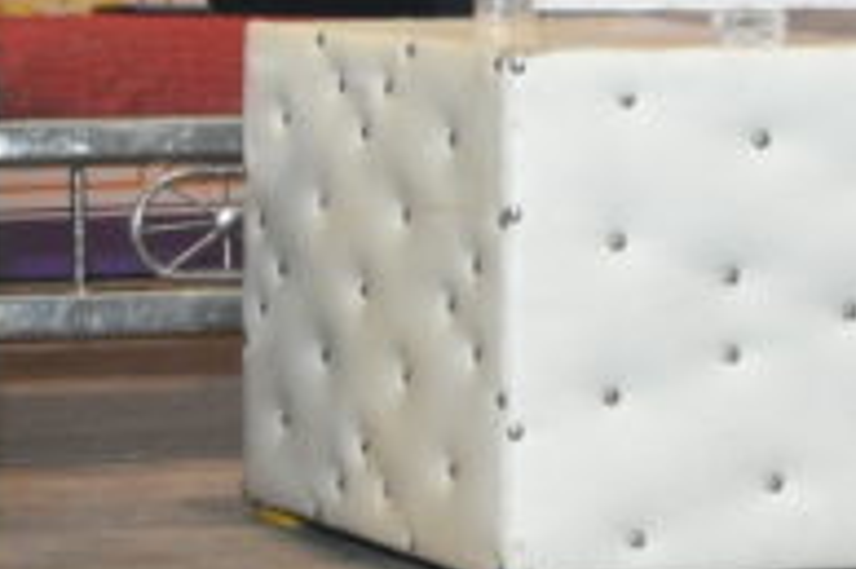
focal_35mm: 218
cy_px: -461
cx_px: 1090
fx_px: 5179
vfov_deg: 6.2
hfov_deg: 9.3
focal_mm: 22
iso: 1600
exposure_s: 1/125
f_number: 6.3
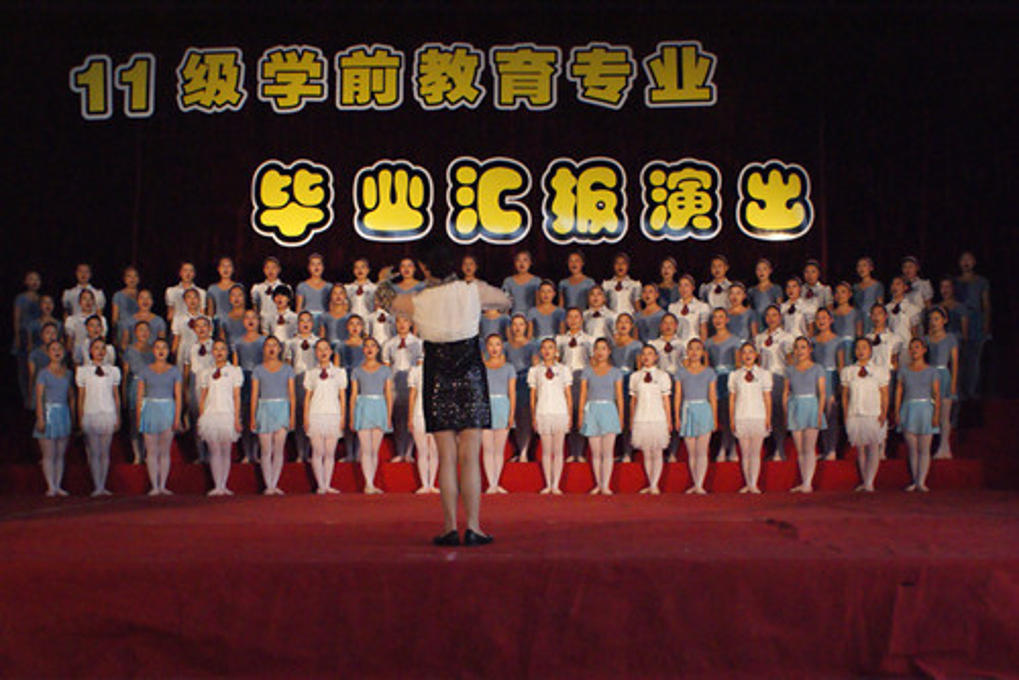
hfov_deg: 46.4
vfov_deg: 31.9
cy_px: 340
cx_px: 510
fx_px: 1189
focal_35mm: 42
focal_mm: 28
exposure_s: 1/250
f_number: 9
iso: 3200
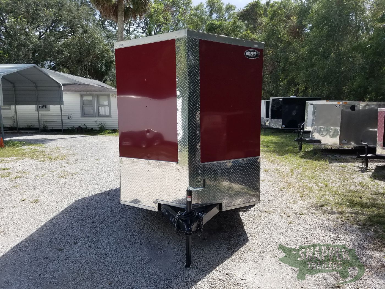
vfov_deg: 53.1
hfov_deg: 67.3
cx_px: 192
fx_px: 289
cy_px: 144
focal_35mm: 26
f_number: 1.7
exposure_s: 1/1964
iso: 50
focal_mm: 4.2
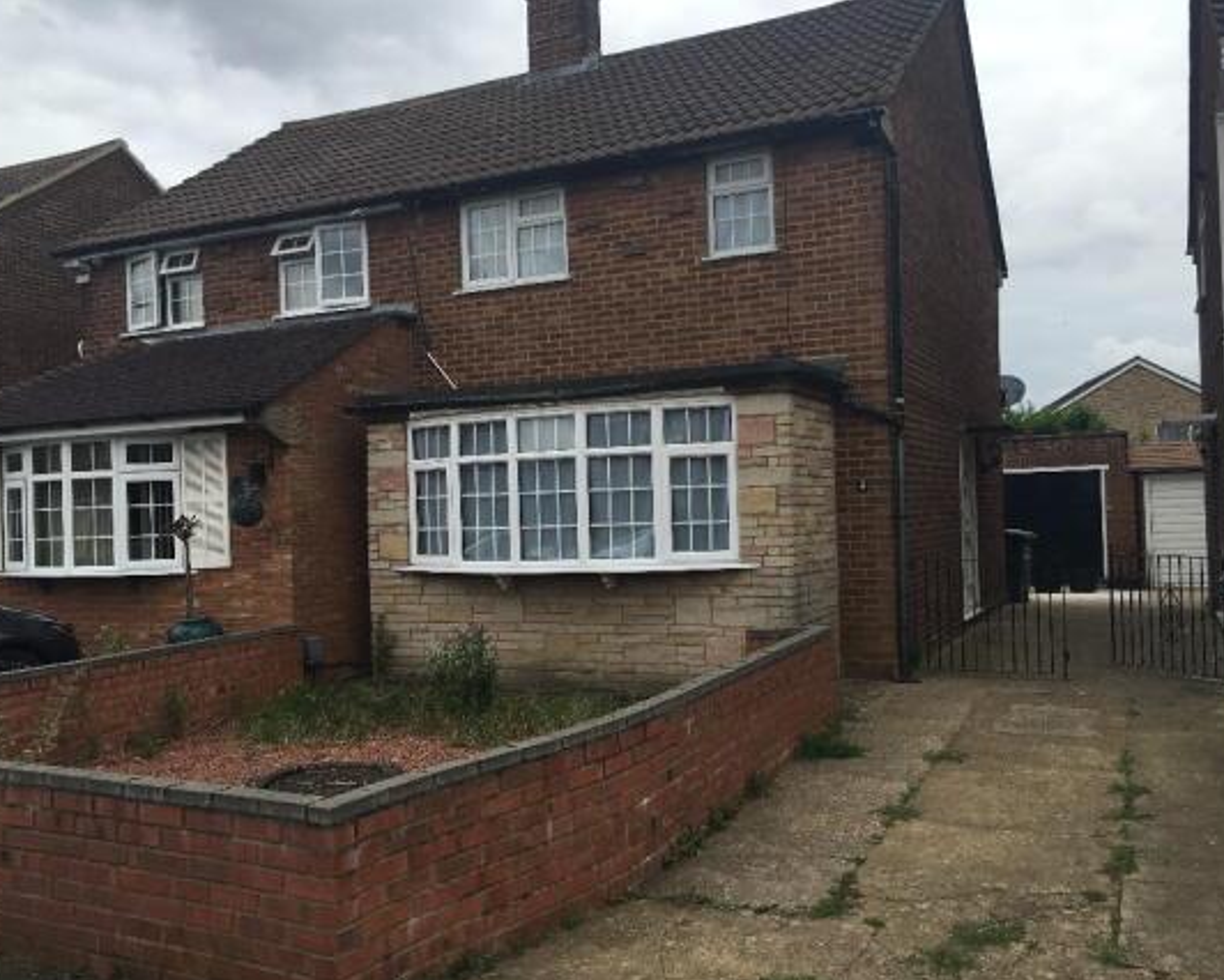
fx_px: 1123
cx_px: 599
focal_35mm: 31
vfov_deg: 47.1
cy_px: 500
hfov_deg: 57.2
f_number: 2.2
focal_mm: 4.15
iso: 25
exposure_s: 1/801
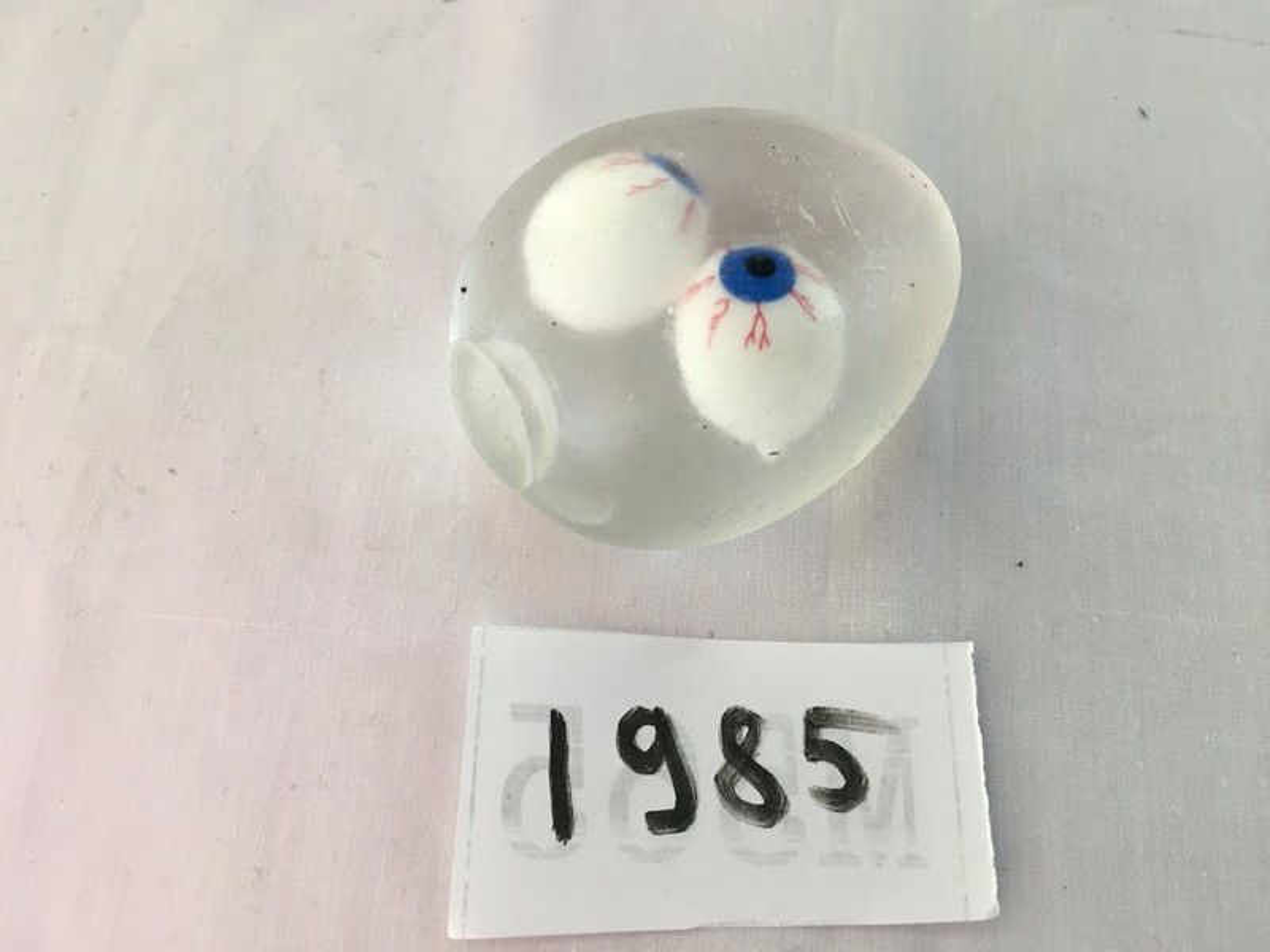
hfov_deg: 61.7
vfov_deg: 48.2
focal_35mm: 29
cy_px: 476
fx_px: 1064
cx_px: 635
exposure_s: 1/33
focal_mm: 4.15
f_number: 2.2
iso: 50
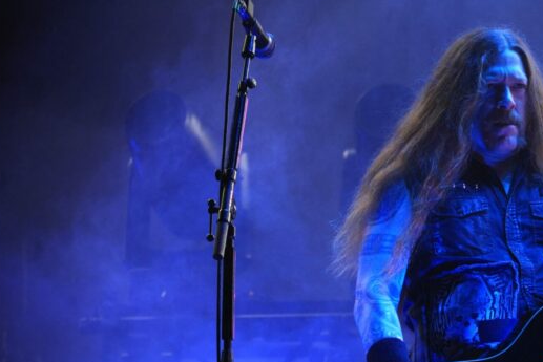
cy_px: 252
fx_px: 3968
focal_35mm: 263
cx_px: 304
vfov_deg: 5.2
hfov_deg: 7.8
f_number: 5.6
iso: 800
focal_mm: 118
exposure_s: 1/200
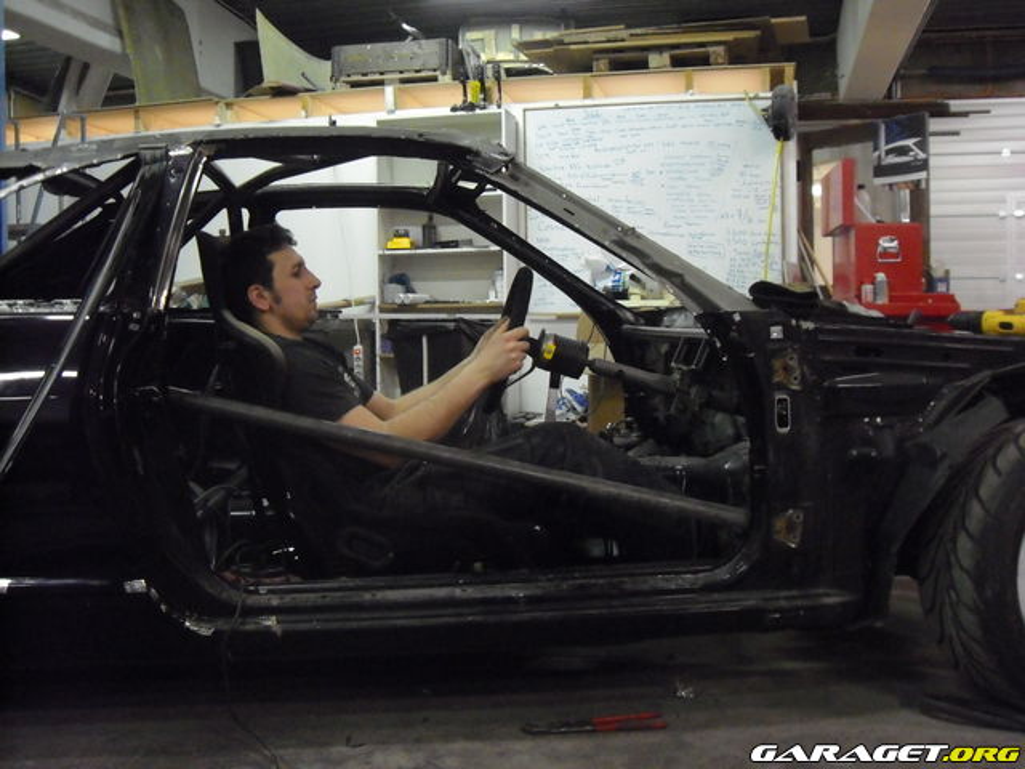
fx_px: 1096
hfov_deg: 50.1
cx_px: 512
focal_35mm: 37
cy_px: 384
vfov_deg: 38.7
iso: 800
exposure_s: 1/30
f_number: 2.7
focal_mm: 6.2
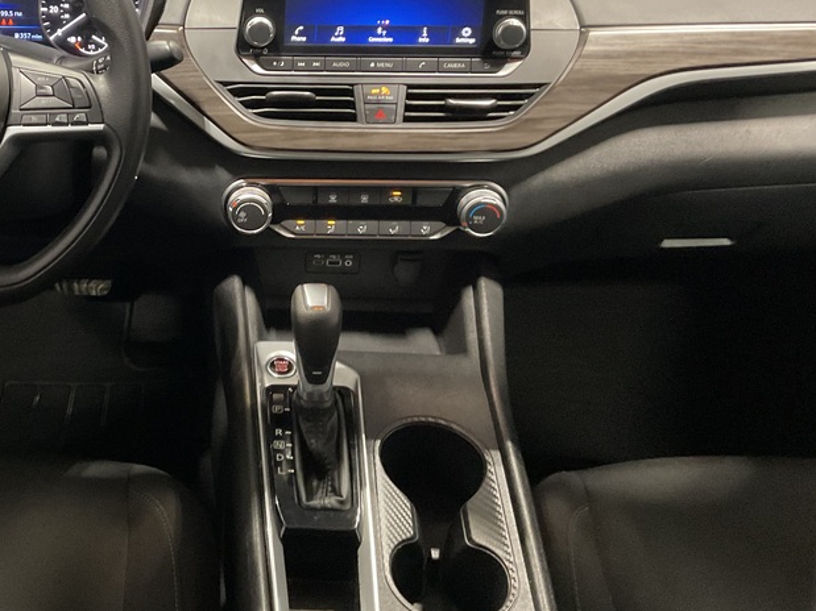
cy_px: 188
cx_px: 202
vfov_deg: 31.8
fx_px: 1061
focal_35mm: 45
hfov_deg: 40.8
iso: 250
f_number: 1.8
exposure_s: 1/30
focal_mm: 3
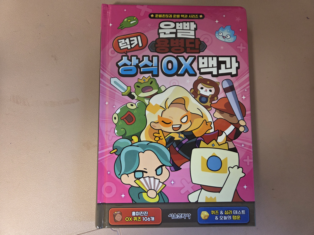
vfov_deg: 58.9
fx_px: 209
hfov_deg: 73.9
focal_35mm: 23
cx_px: 157
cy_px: 118
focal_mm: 5.4
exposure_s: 1/120
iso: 400
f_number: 1.8
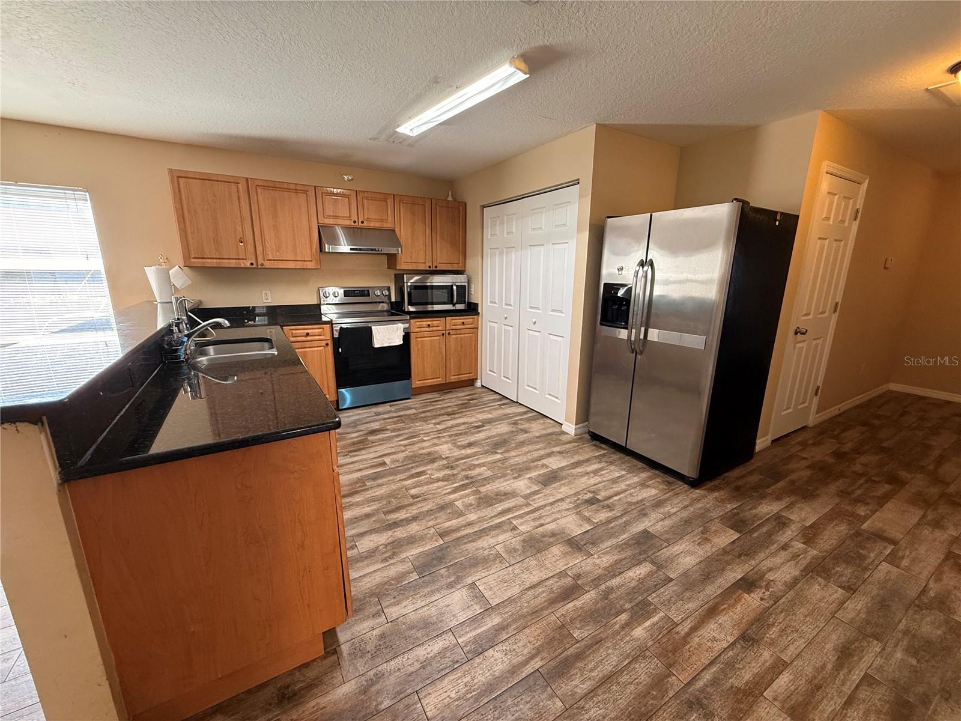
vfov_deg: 85.7
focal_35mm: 14
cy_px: 360
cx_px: 480
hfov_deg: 102.1
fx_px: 389
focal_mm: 2.22
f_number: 2.2
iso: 200
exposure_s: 1/60
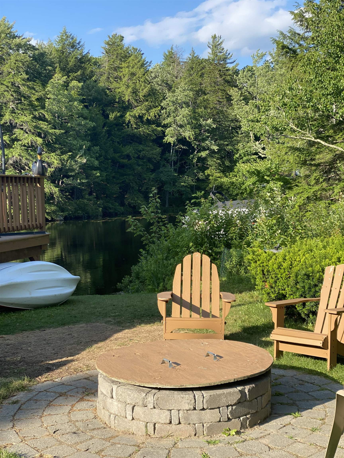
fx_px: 689
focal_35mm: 52
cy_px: 229
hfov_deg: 28.0
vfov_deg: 36.8
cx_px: 172
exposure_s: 1/466
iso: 20
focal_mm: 6
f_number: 2
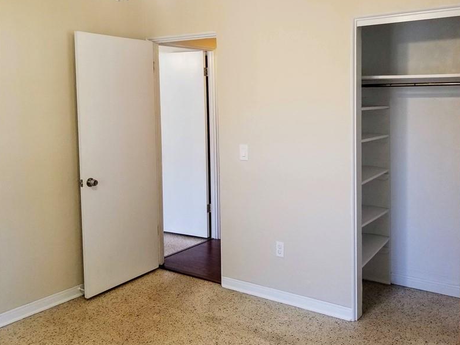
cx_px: 298
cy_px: 134
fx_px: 452
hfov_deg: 53.1
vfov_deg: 41.5
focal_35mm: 34
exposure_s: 1/60
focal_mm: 4.25
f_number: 1.7
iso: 160
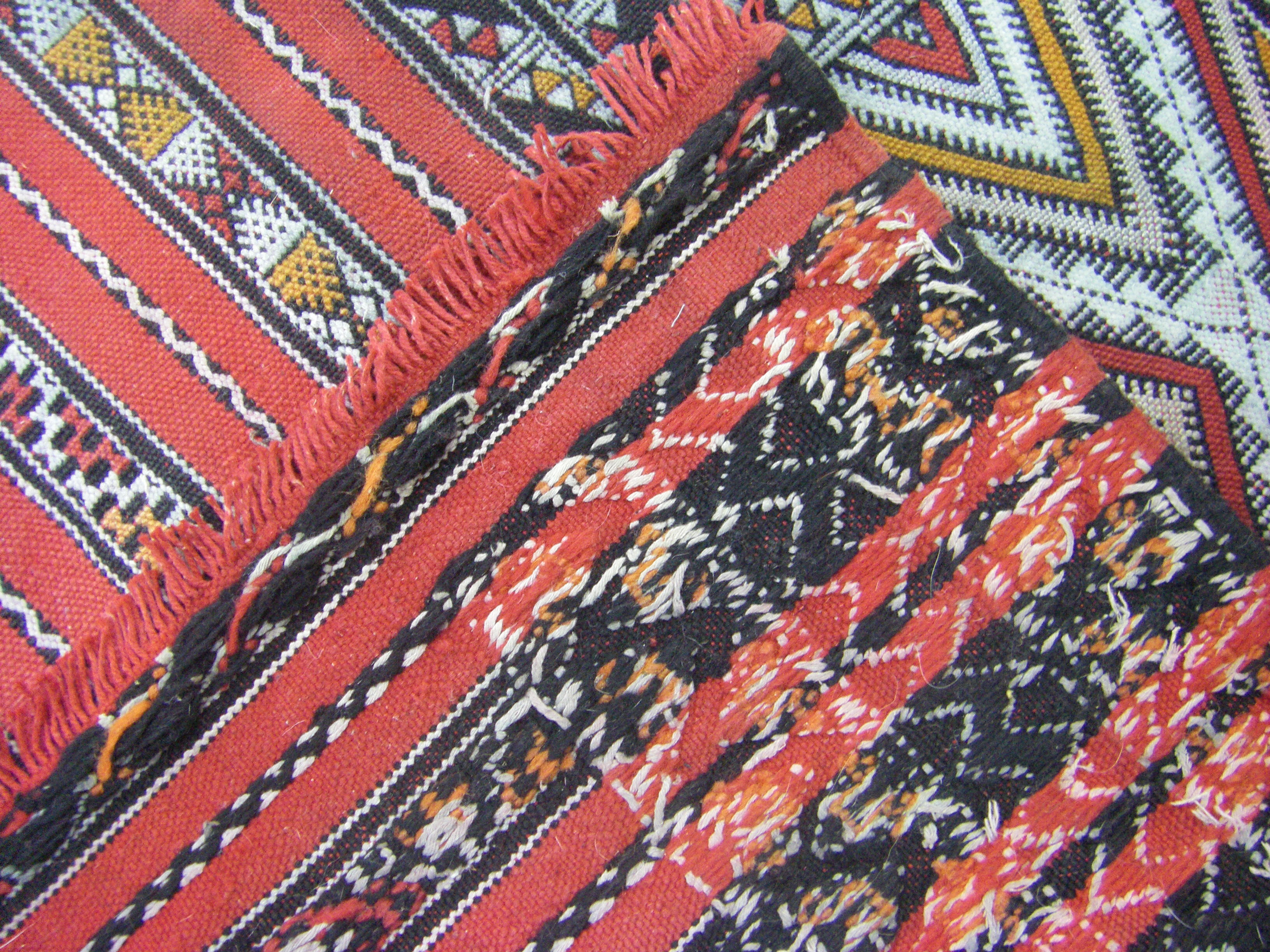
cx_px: 635
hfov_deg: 49.0
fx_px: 1394
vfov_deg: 37.7
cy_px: 476
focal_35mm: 38
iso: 500
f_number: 3.5
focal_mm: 6.3
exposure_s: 1/100
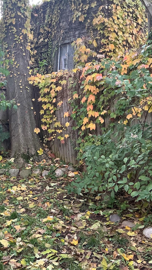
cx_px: 52
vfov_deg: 49.4
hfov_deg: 28.8
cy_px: 136
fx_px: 294
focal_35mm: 41
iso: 125
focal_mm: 3
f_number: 1.8
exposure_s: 1/60
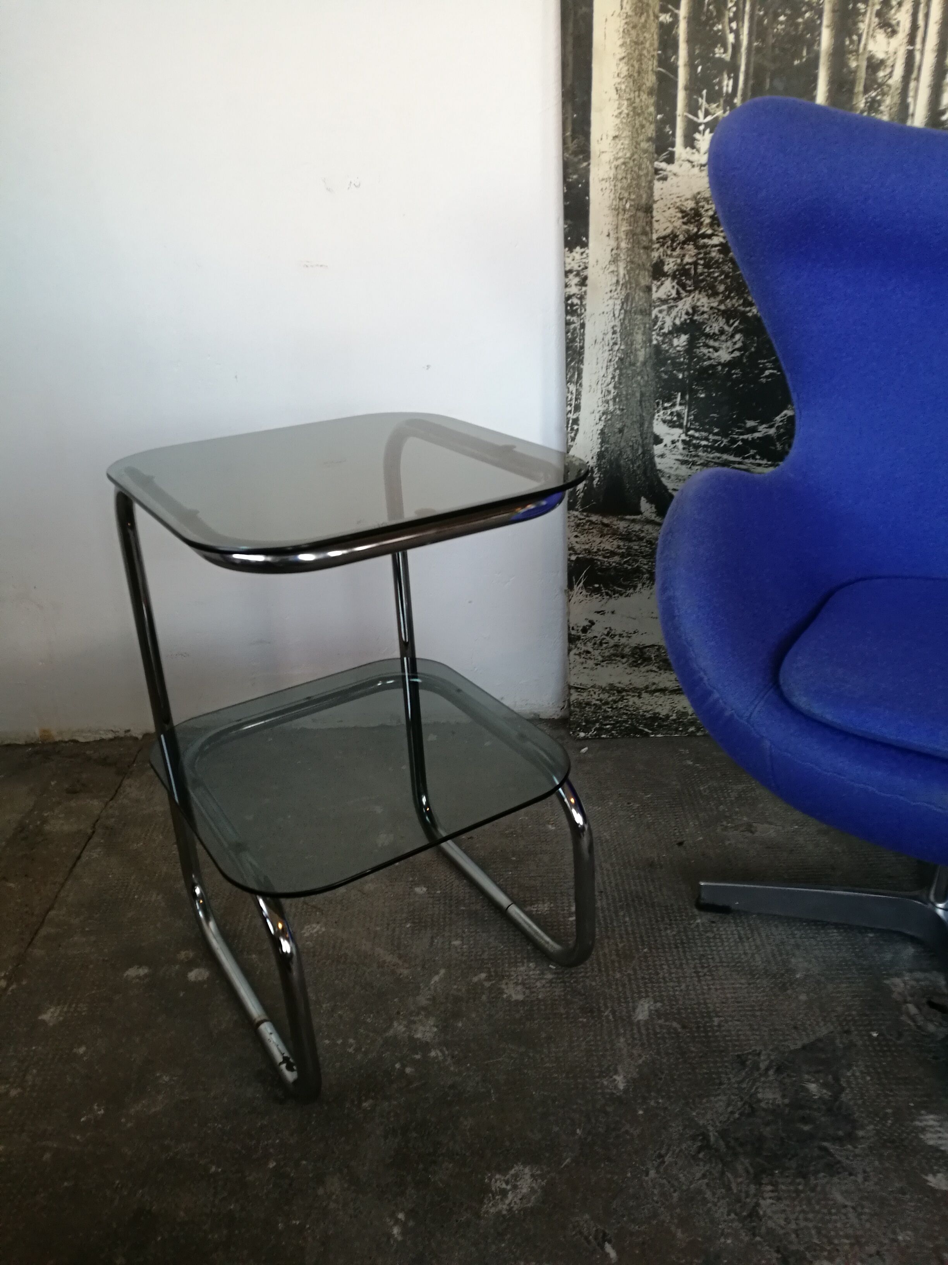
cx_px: 474
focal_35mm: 27
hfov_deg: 51.4
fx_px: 986
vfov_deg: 65.3
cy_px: 632
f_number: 2.2
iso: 125
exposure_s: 1/33.3
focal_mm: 4.5
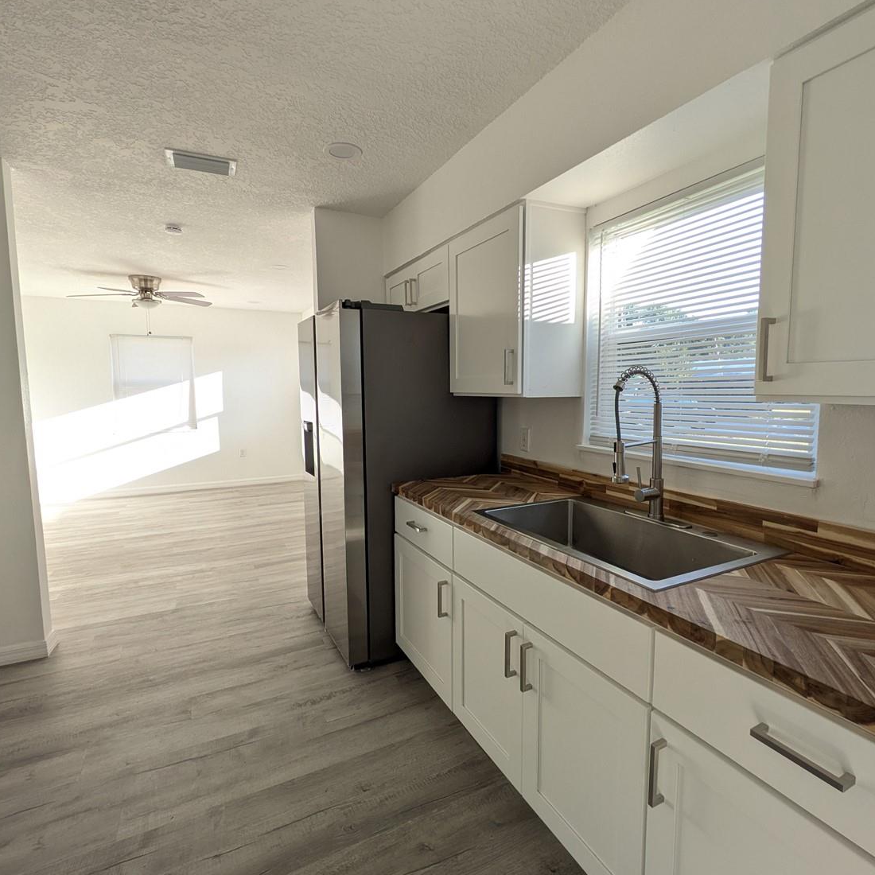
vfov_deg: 80.7
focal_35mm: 18
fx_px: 515
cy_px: 430
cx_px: 463
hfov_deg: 80.6
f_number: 2.2
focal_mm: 1.83
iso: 75
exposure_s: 1/120
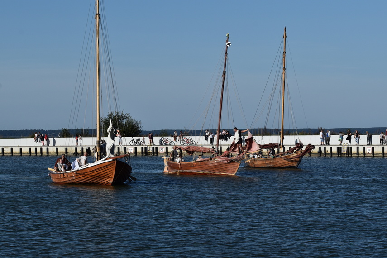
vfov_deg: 11.4
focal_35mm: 120
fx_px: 1290
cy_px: 129
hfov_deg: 17.1
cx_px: 194
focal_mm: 80
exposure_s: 1/1250
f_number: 9
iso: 100
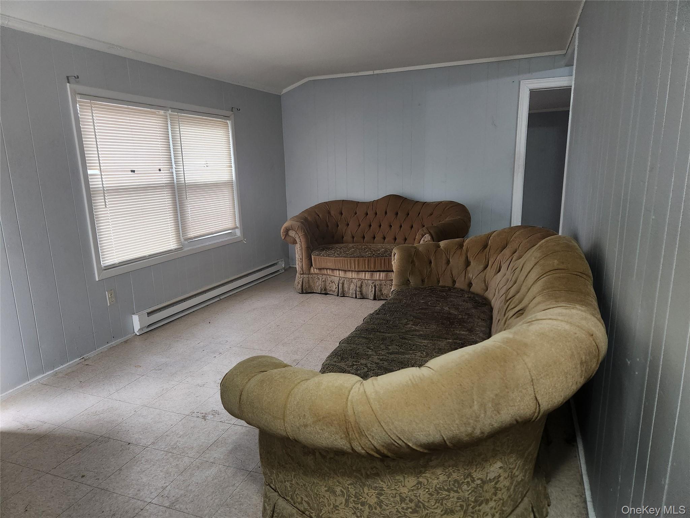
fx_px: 458
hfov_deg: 73.9
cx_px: 345
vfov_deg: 58.9
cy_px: 259
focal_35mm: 23
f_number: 1.8
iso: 640
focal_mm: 5.4
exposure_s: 1/60
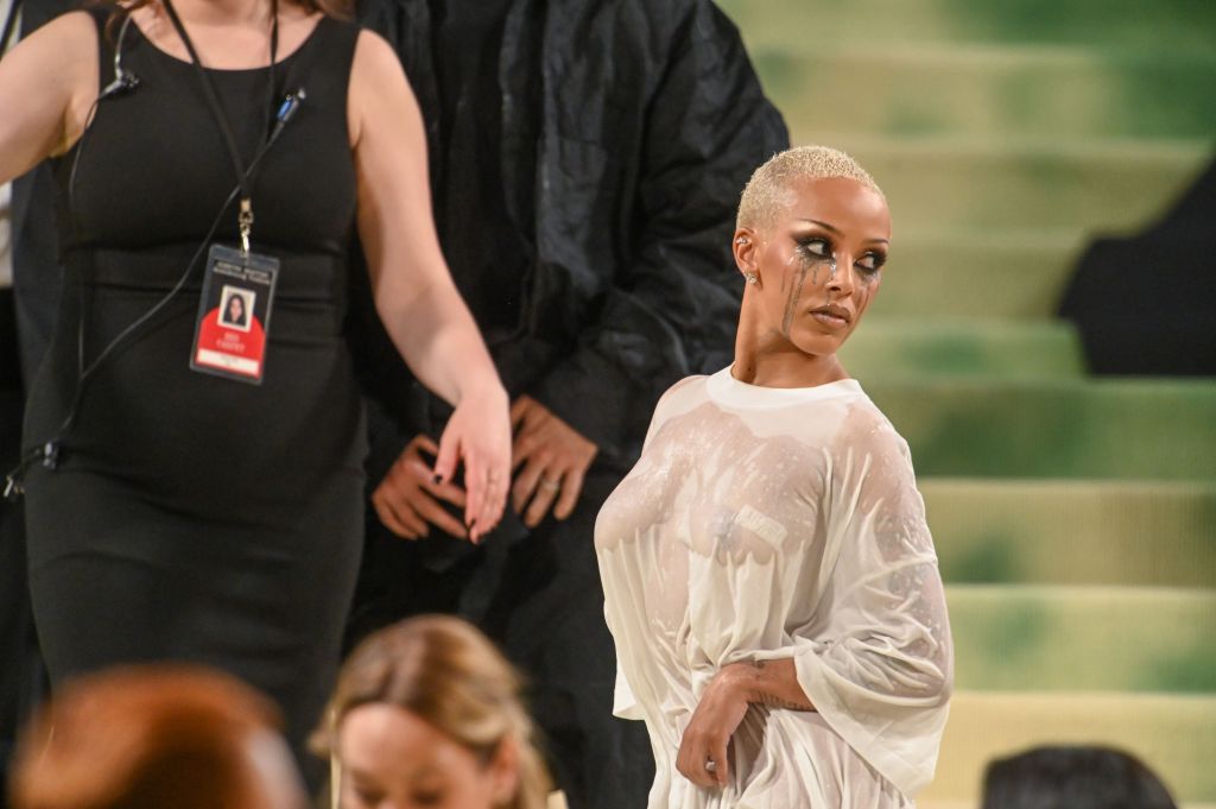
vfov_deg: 2.0
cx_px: 608
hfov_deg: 2.9
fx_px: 23625
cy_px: 404
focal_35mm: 700
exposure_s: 1/640
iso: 6400
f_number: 5.6
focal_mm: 700
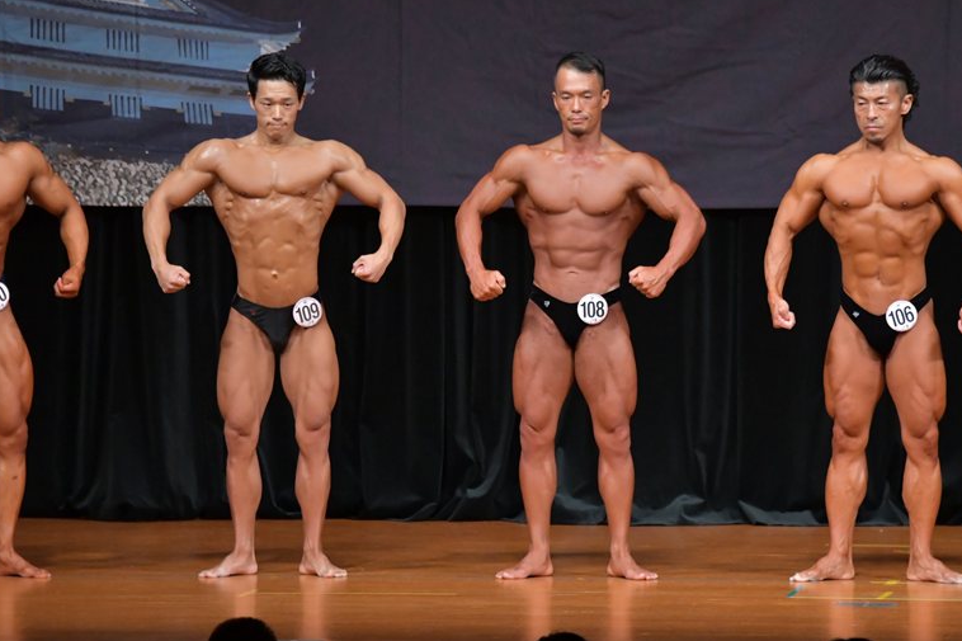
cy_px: 316
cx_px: 478
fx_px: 7373
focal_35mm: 276
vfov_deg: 5.0
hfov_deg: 7.5
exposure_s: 1/400
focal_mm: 180
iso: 5000
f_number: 5.6
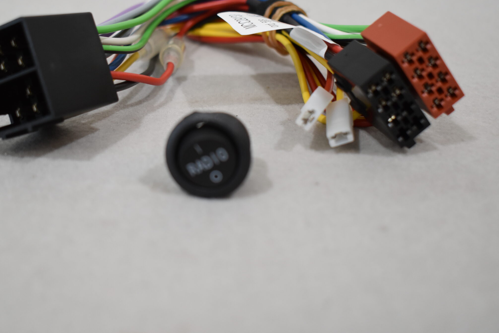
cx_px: 206
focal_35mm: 65
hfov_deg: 30.9
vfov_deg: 20.9
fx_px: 901
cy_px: 134
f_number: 4.5
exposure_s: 1/200
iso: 800
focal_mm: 34
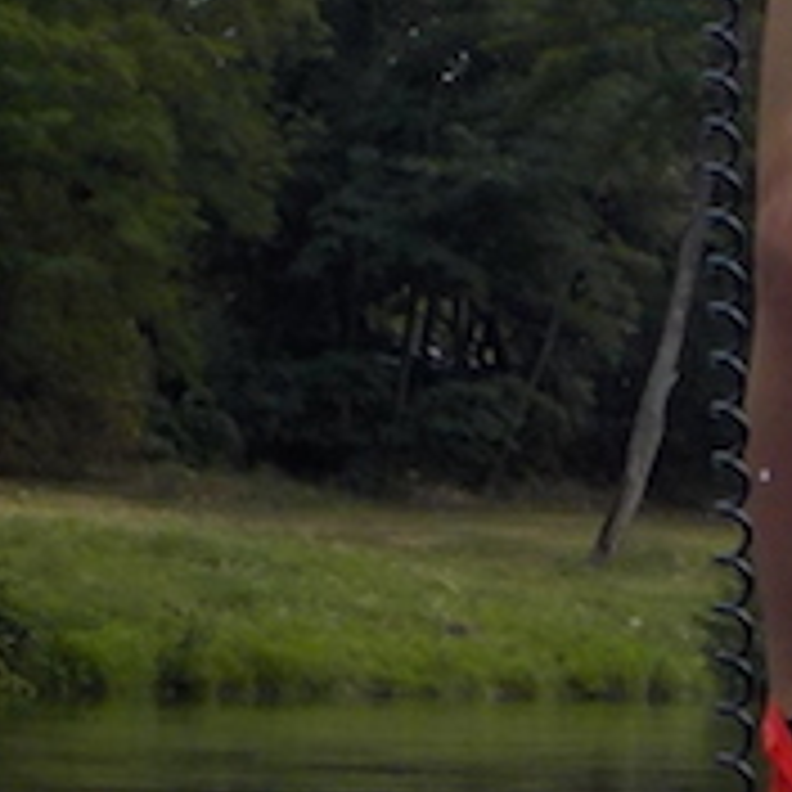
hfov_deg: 7.2
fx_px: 6264
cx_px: 932
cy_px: 896
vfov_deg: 7.2
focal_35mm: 242
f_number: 4.2
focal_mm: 6.4
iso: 125
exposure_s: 1/500
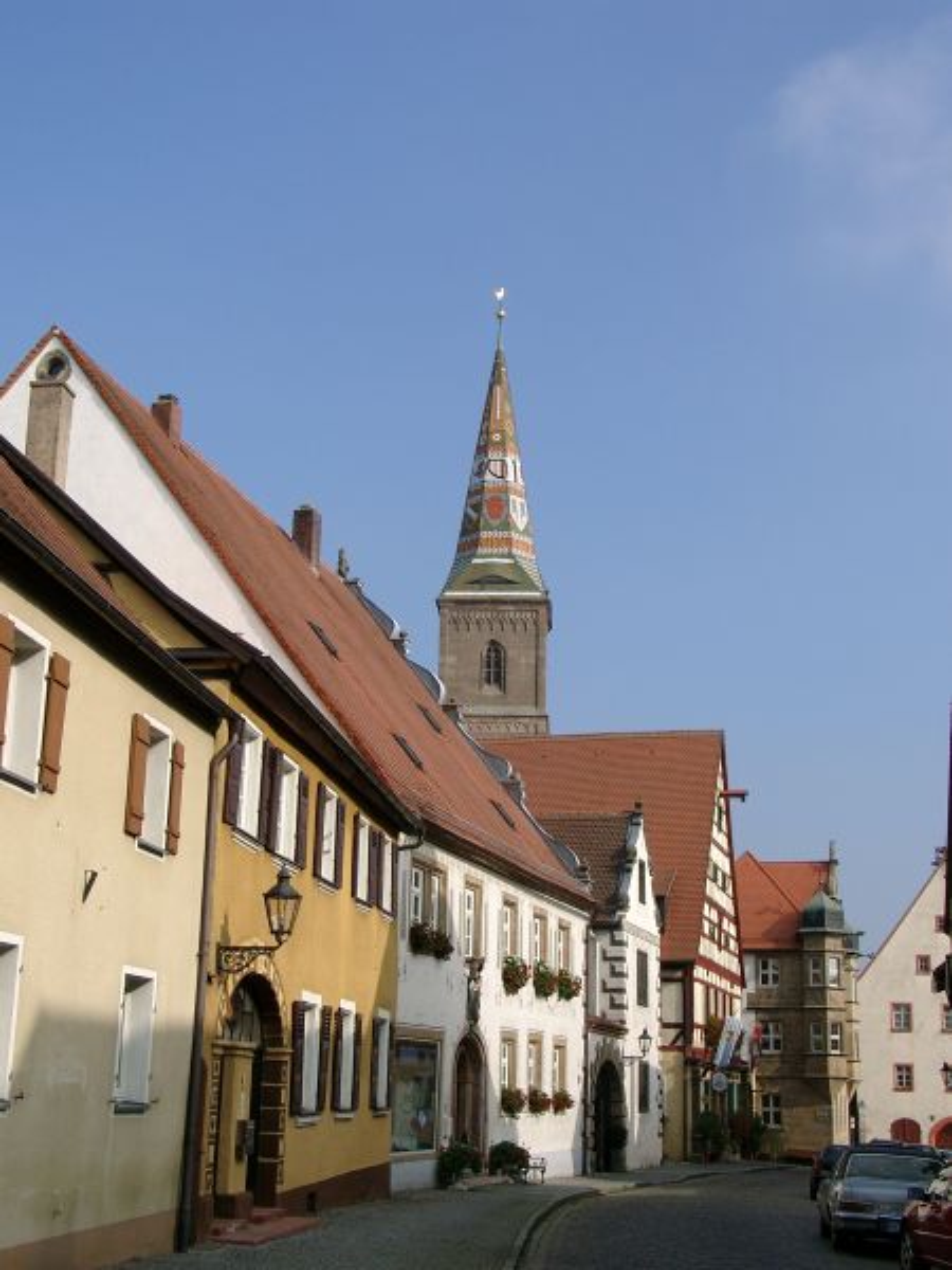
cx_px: 476
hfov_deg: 32.2
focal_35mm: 45
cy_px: 635
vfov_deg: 42.1
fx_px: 1650
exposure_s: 1/822
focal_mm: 9.29
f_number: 4
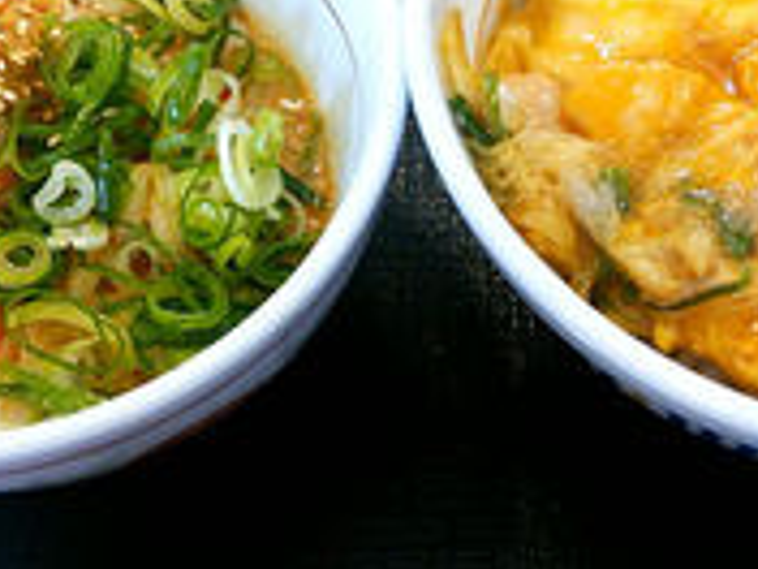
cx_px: 422
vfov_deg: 21.5
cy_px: 159
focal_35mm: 68
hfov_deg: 28.5
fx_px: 1489
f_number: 1.94
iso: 125
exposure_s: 1/100
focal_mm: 4.06
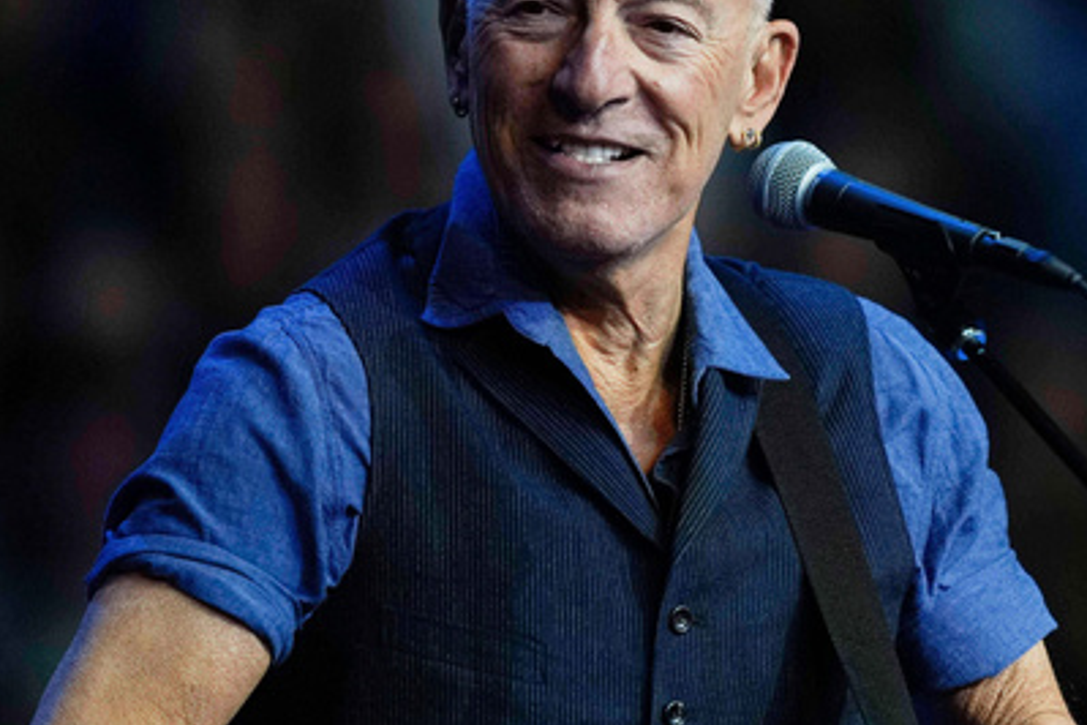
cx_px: 763
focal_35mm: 1026
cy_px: 600
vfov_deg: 1.3
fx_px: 30977
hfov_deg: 2.0
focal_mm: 400
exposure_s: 1/250
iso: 1000
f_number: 2.8
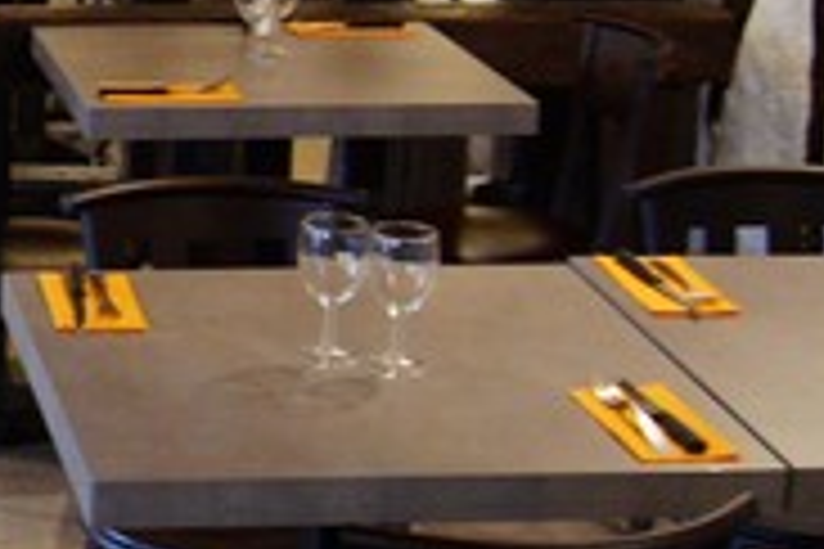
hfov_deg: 16.3
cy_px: 284
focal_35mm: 118
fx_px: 2701
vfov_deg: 11.6
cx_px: -279
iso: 1600
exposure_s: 1/30
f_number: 3.5
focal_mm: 18
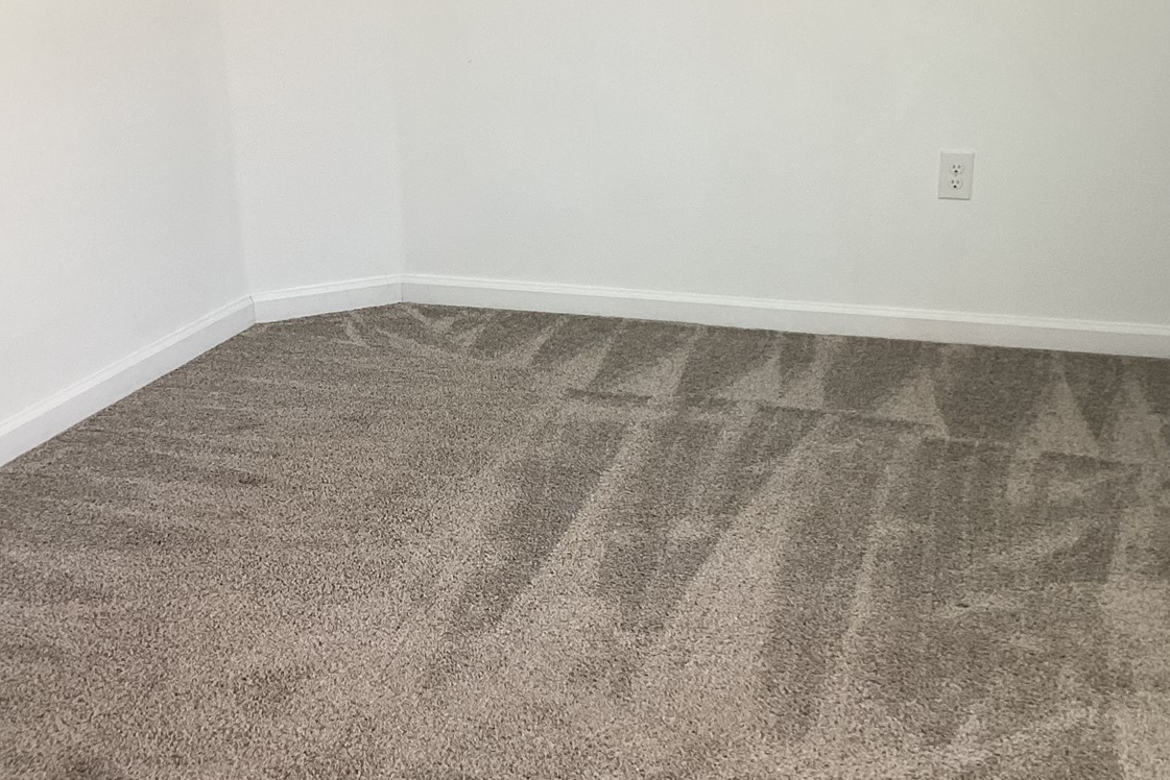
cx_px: 614
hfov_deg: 42.7
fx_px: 1495
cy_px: 344
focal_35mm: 46
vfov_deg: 29.2
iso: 100
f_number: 2.4
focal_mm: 3.3
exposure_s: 1/60
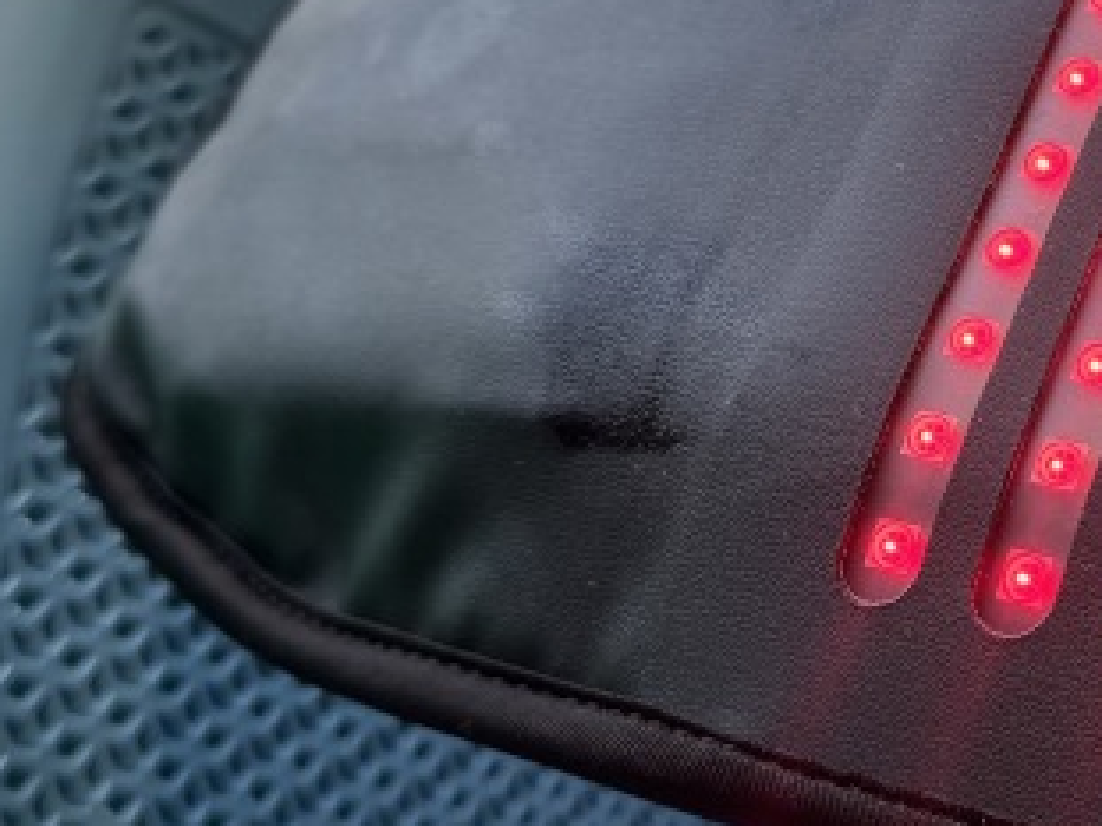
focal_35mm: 71
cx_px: 1028
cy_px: 96
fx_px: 2259
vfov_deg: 20.3
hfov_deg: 26.3
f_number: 1.78
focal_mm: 6.76
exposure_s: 1/331
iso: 80
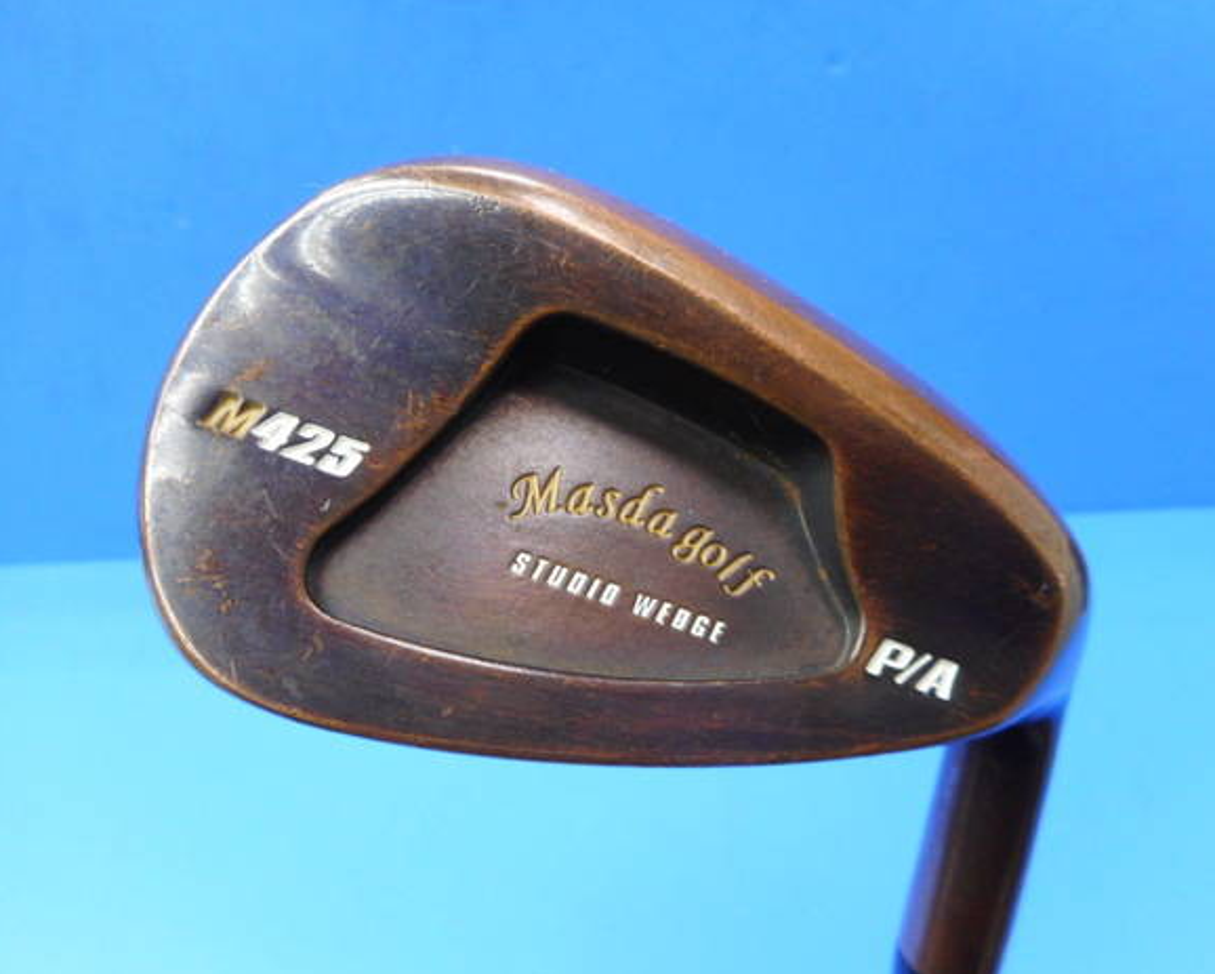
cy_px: 499
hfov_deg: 64.0
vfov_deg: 53.2
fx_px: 971
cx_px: 599
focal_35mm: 27
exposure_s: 1/30
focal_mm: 4.5
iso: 200
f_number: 3.7
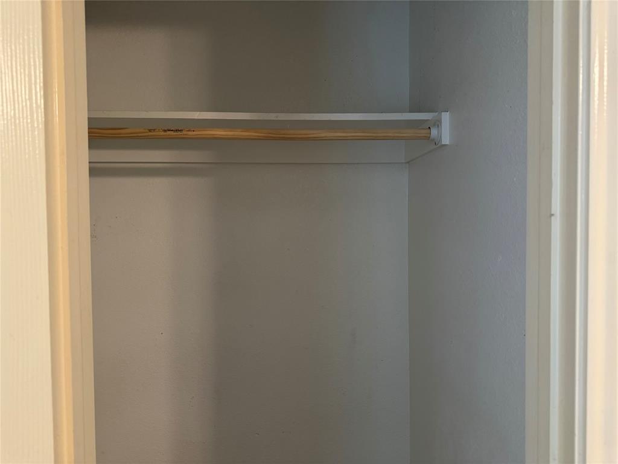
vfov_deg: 56.8
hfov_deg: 71.6
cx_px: 309
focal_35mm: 24
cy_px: 232
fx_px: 428
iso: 400
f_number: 1.78
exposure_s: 1/60
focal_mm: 6.76
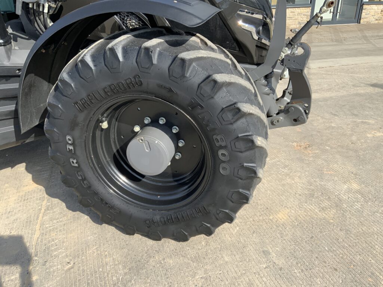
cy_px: 144
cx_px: 192
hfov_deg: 61.7
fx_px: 321
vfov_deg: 48.2
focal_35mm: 29
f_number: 1.8
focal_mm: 3
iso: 16
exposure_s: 1/1035
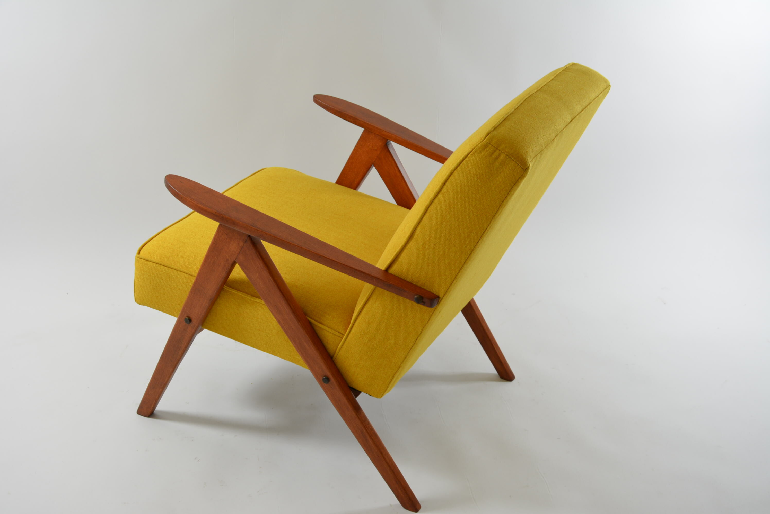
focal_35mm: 45
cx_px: 385
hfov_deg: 43.6
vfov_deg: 29.9
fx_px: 963
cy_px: 257
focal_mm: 30
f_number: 6.3
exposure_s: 1/60
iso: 400
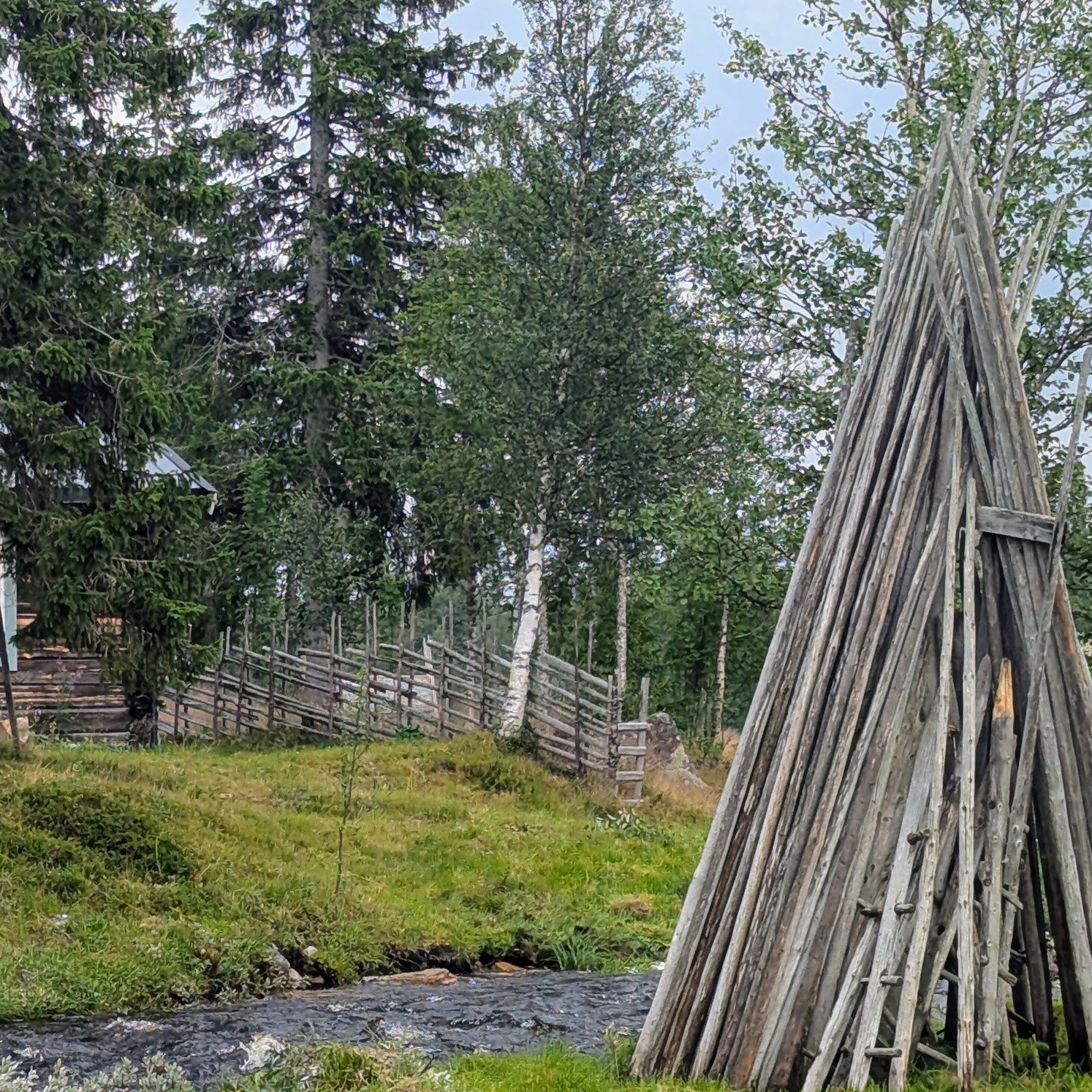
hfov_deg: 14.9
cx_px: 182
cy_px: 583
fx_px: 4140
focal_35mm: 116
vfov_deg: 15.0
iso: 46
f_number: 1.85
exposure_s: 1/783
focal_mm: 6.81
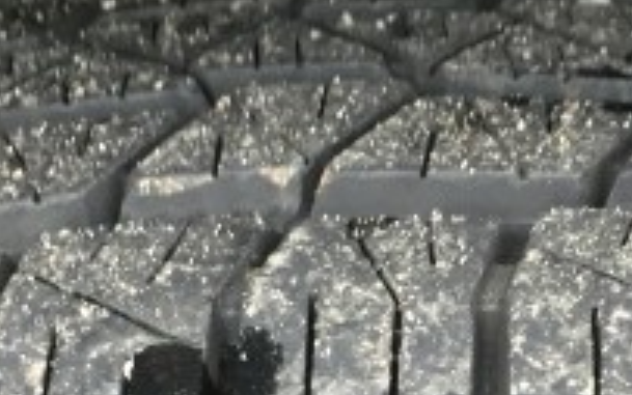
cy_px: 563
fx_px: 1671
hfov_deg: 21.4
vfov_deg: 12.9
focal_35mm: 97
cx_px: 377
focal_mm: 4.15
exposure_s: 1/30
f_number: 2.2
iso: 80
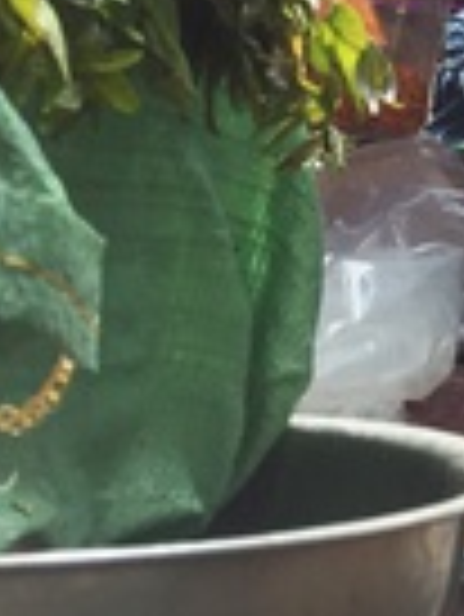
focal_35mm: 114
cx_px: 996
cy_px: -241
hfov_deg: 11.4
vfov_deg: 16.1
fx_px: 2034
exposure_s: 1/514
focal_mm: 4.15
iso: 32
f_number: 2.2
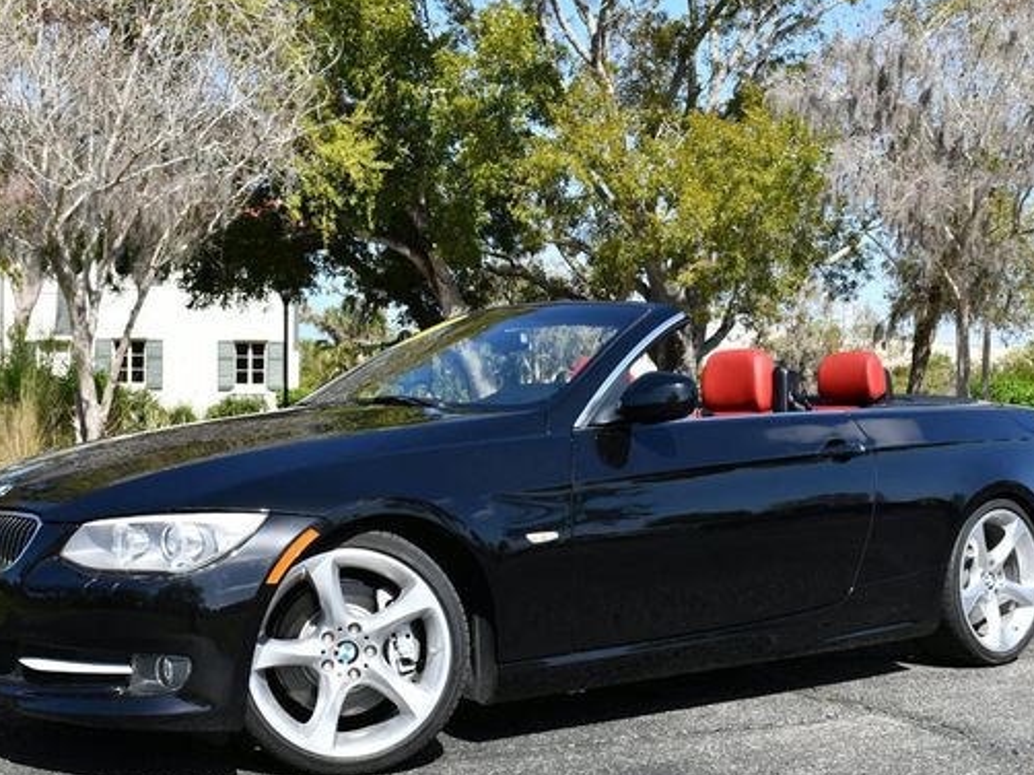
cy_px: 402
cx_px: 488
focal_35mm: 54
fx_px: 1612
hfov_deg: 35.5
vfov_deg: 27.0
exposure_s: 1/250
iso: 125
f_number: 8
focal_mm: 22
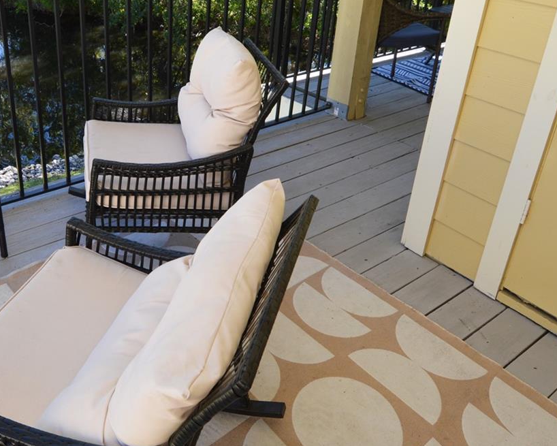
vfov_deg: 44.0
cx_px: 193
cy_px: 150
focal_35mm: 33
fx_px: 544
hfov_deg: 53.3
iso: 140
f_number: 5.6
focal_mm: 12
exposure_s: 1/125
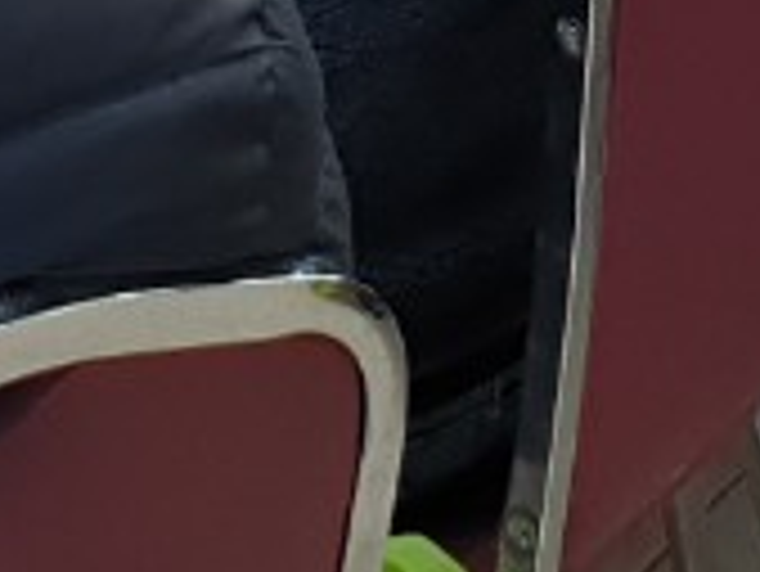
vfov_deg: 6.6
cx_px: 315
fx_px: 4328
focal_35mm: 197
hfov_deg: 10.0
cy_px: -1410
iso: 50
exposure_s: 1/65.4
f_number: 2.4
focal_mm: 4.3
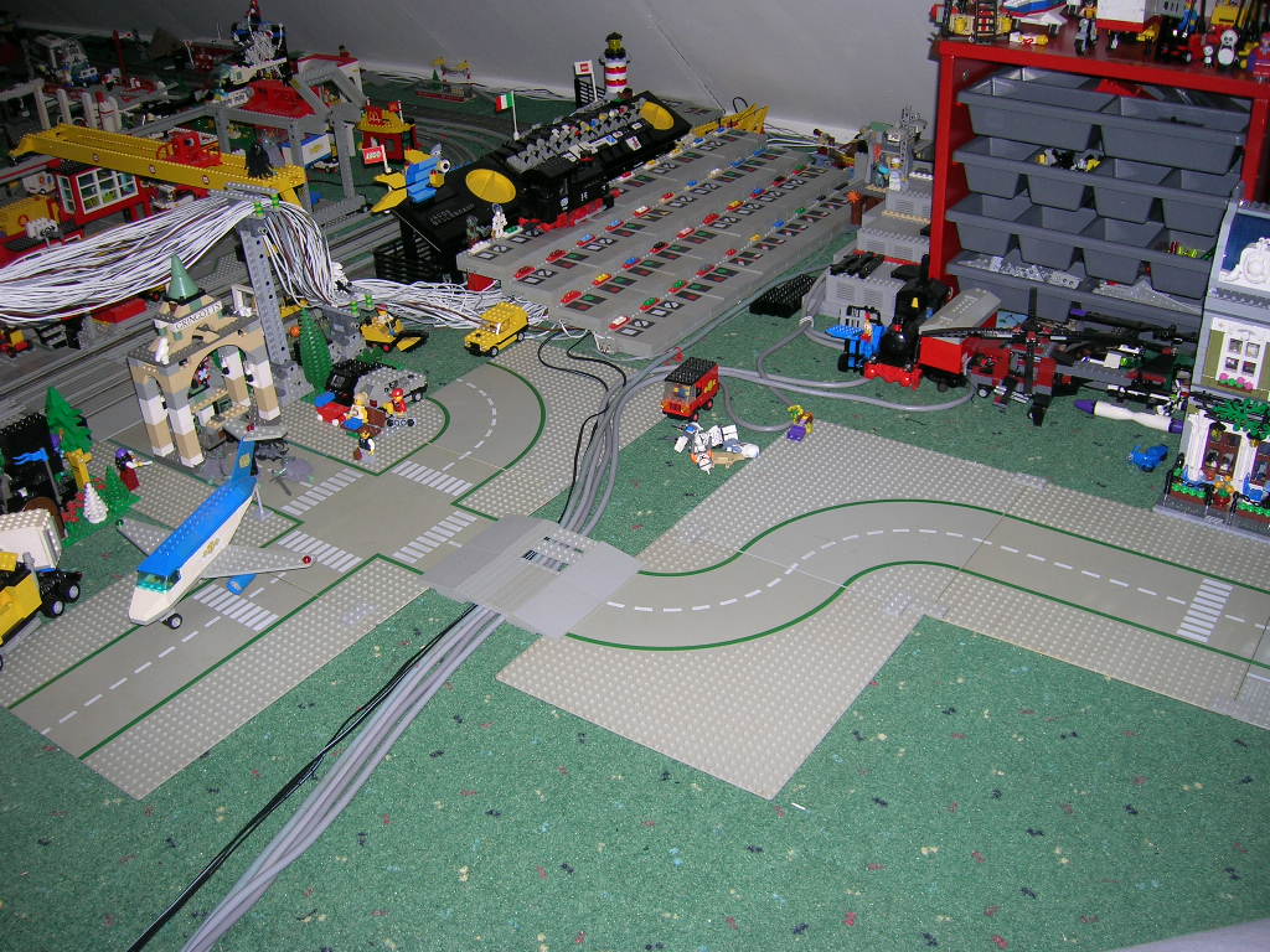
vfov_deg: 41.8
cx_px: 635
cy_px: 476
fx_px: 1247
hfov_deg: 54.0
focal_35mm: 34
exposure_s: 1/60.1
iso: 50
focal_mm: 5.7
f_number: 2.9
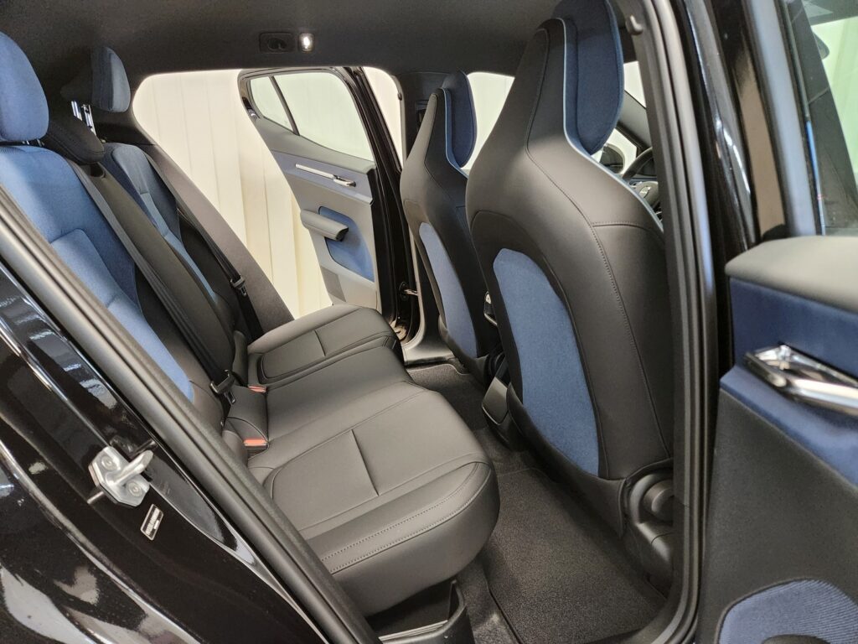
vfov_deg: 58.9
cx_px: 429
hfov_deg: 73.9
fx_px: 570
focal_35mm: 23
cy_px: 322
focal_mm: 5.4
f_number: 1.8
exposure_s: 1/100
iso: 1000
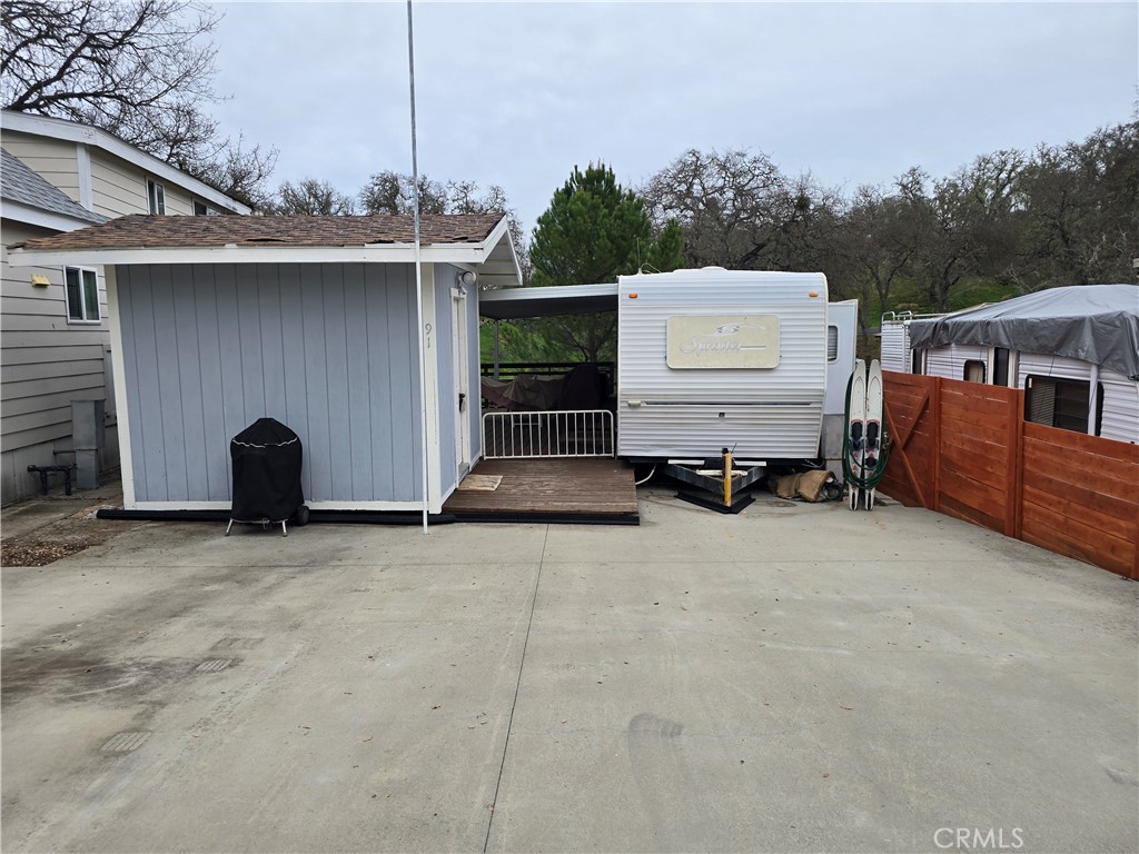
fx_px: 757
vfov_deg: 58.9
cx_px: 570
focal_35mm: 23
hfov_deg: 73.9
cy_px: 427
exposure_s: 1/180
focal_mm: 6.3
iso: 16
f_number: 1.7
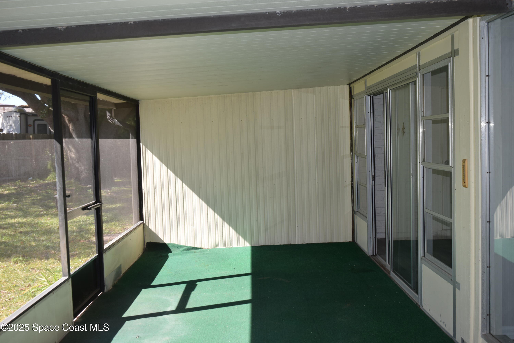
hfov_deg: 57.2
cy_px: 172
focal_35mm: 33
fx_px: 471
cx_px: 257
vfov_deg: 40.0
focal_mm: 22
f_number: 5.6
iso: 110
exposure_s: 1/125
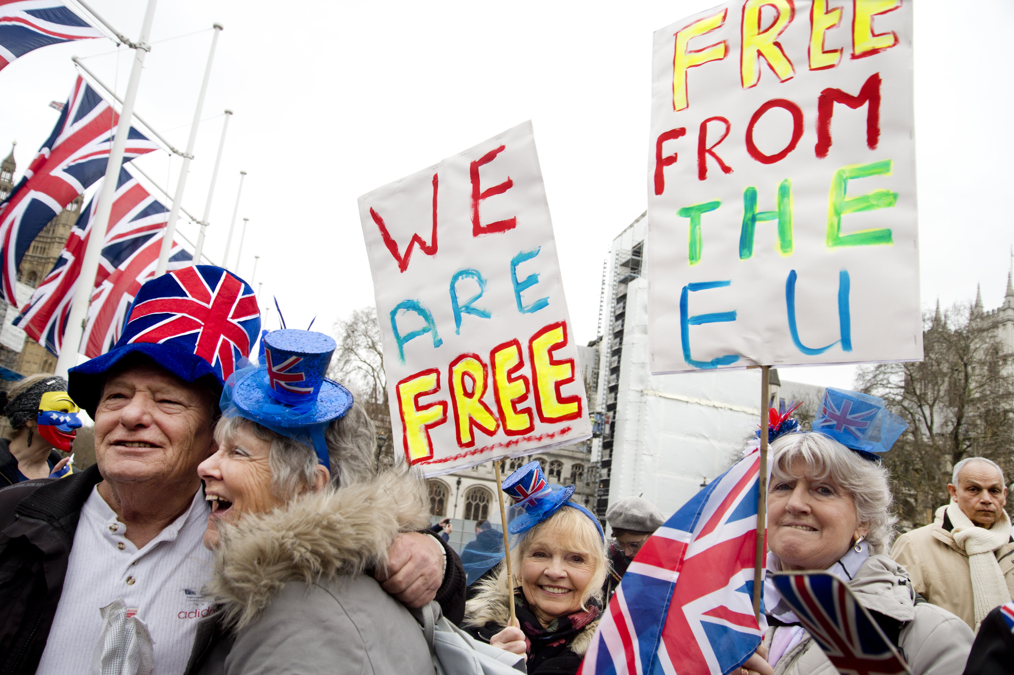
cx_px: 507
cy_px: 338
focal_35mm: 32
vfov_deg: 41.1
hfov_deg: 58.7
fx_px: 901
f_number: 8
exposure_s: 1/250
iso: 400
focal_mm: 32
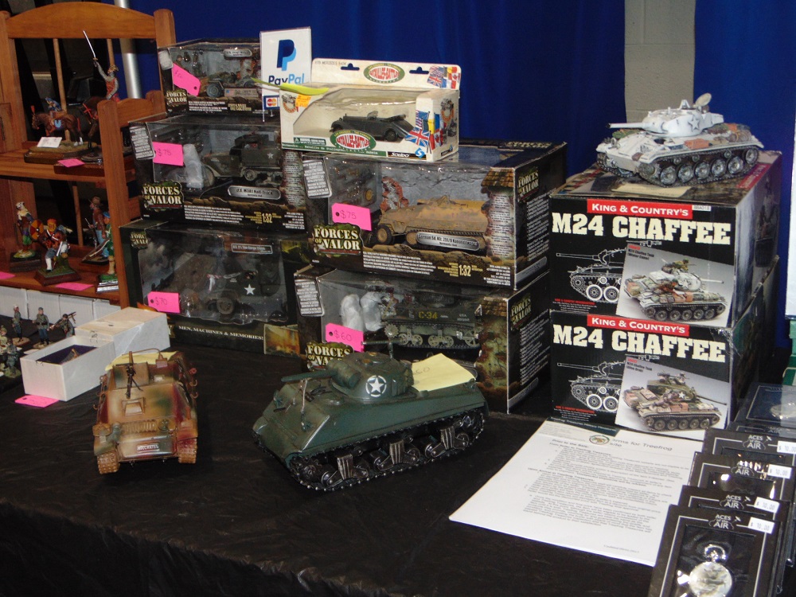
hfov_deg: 38.2
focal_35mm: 50
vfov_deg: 29.1
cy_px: 298
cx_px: 398
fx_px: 1150
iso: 200
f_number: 3.5
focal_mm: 9
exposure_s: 1/60
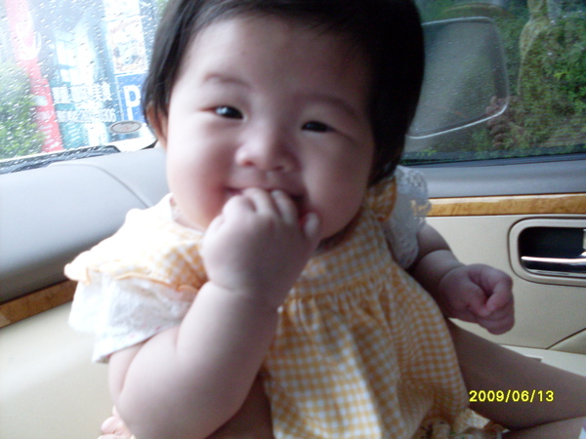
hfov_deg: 49.0
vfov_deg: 37.7
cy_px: 220
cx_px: 293
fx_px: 643
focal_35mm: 38
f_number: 2.8
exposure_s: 1/30
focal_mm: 6.3
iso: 200
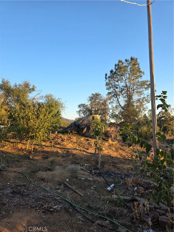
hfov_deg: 58.9
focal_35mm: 23
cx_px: 87
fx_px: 154
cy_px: 116
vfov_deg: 73.9
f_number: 1.7
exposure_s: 1/180
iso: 16
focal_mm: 6.3
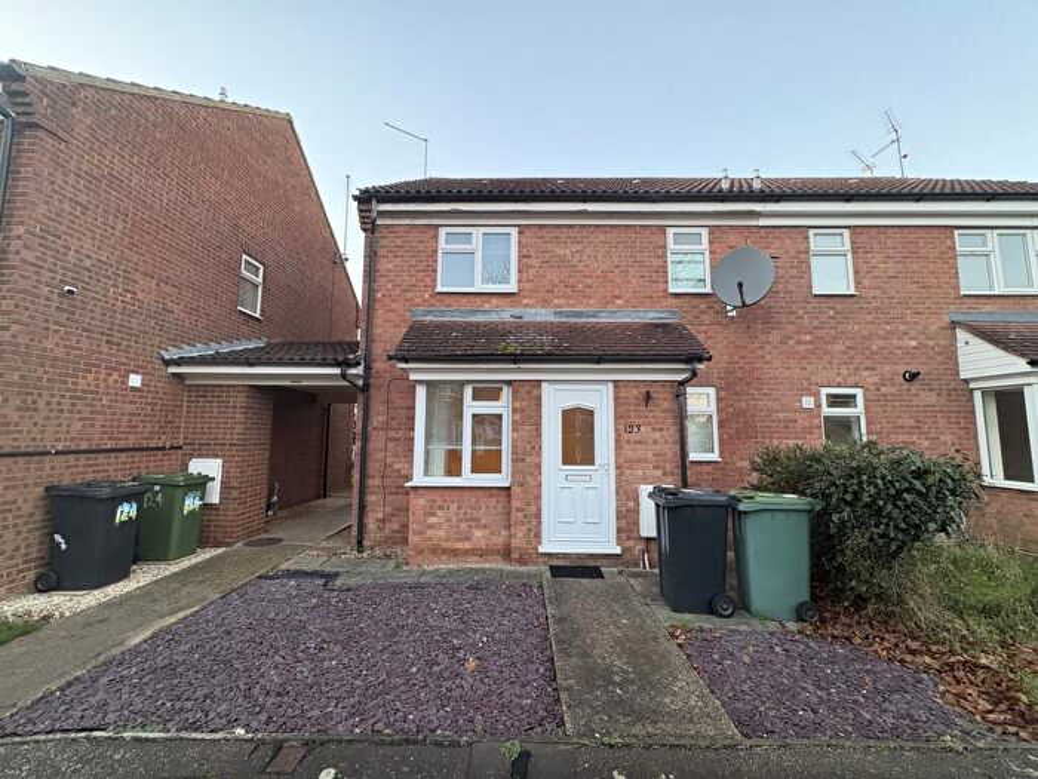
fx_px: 420
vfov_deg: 85.7
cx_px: 519
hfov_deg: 102.1
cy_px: 390
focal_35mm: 14
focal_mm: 2.22
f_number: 2.2
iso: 250
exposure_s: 1/60
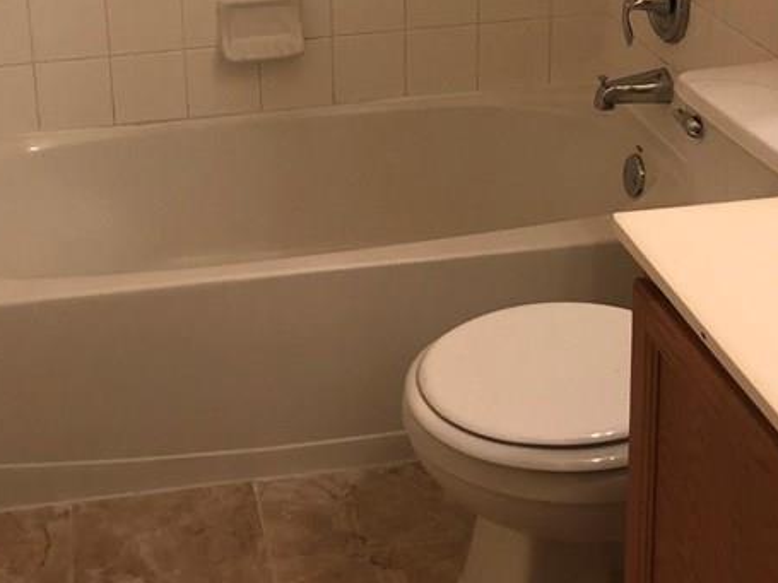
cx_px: 222
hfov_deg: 30.4
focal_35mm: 63
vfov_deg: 22.4
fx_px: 1416
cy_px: -5
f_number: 1.8
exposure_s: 1/30
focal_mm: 3.99
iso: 32
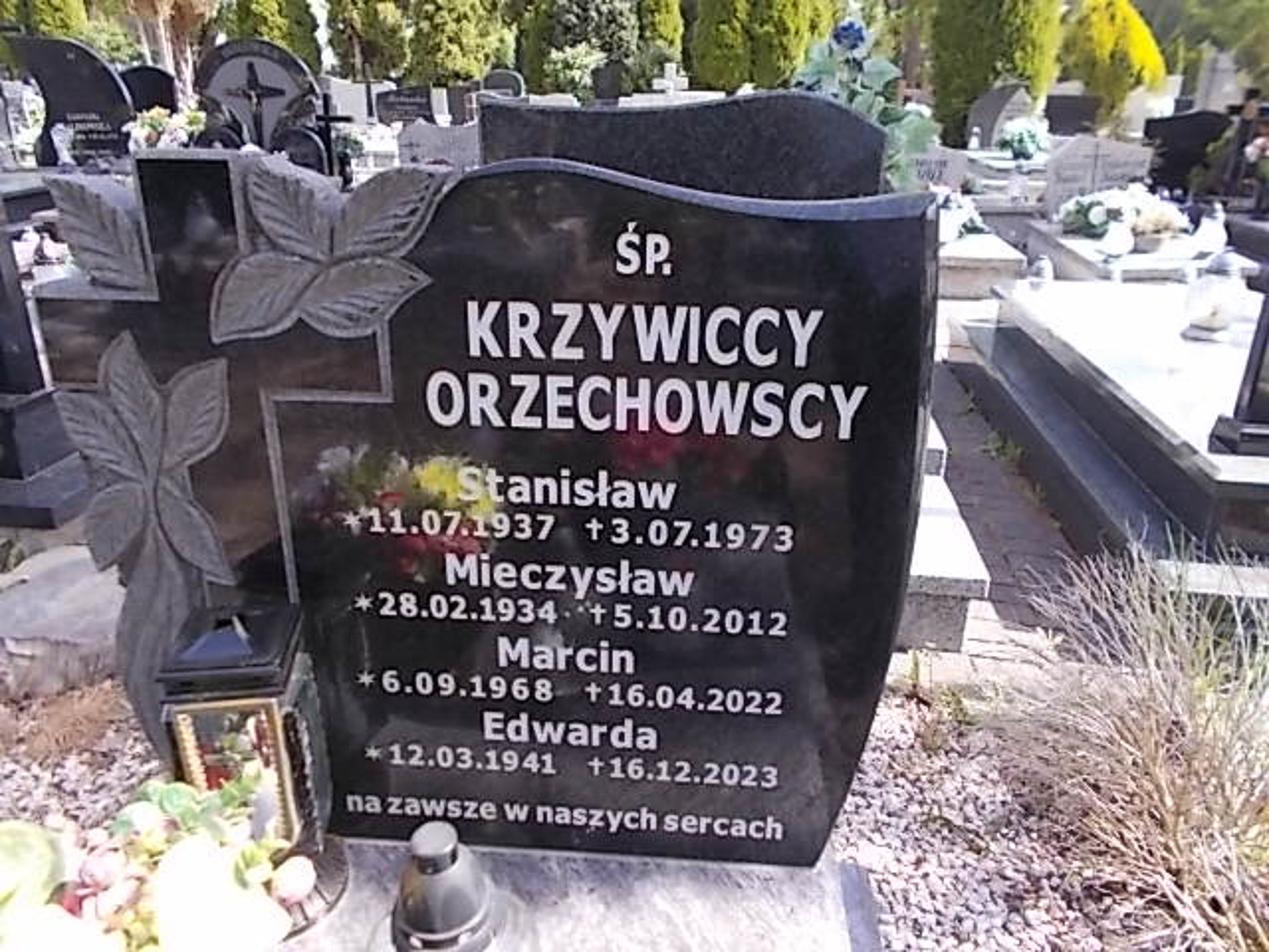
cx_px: 634
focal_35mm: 26
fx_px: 953
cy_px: 476
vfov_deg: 53.1
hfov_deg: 67.3
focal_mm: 4.6
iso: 80
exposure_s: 1/160
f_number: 3.2
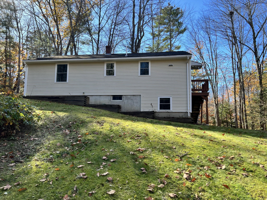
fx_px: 201
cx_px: 134
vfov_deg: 53.1
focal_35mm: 26
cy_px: 100
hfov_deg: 67.3
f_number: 1.5
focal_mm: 5.7
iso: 50
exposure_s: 1/1000
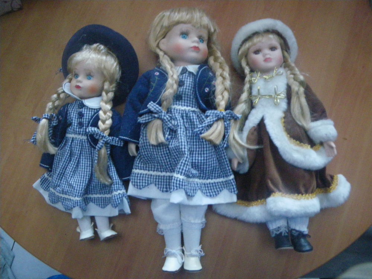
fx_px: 301
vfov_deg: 49.7
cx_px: 186
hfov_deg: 63.4
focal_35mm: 28
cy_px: 140
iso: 800
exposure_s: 1/40
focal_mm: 5
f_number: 3.5
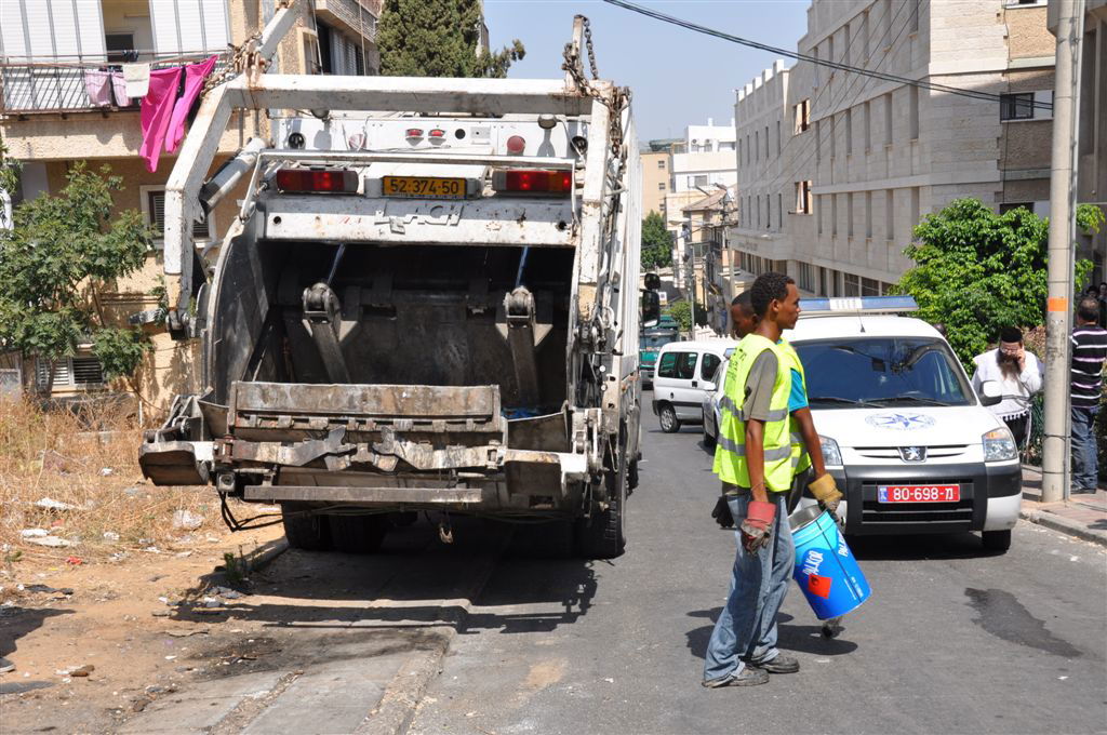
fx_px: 1336
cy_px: 368
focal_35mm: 44
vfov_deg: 30.8
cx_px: 554
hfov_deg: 45.0
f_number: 10
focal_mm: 29
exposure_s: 1/400
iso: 200
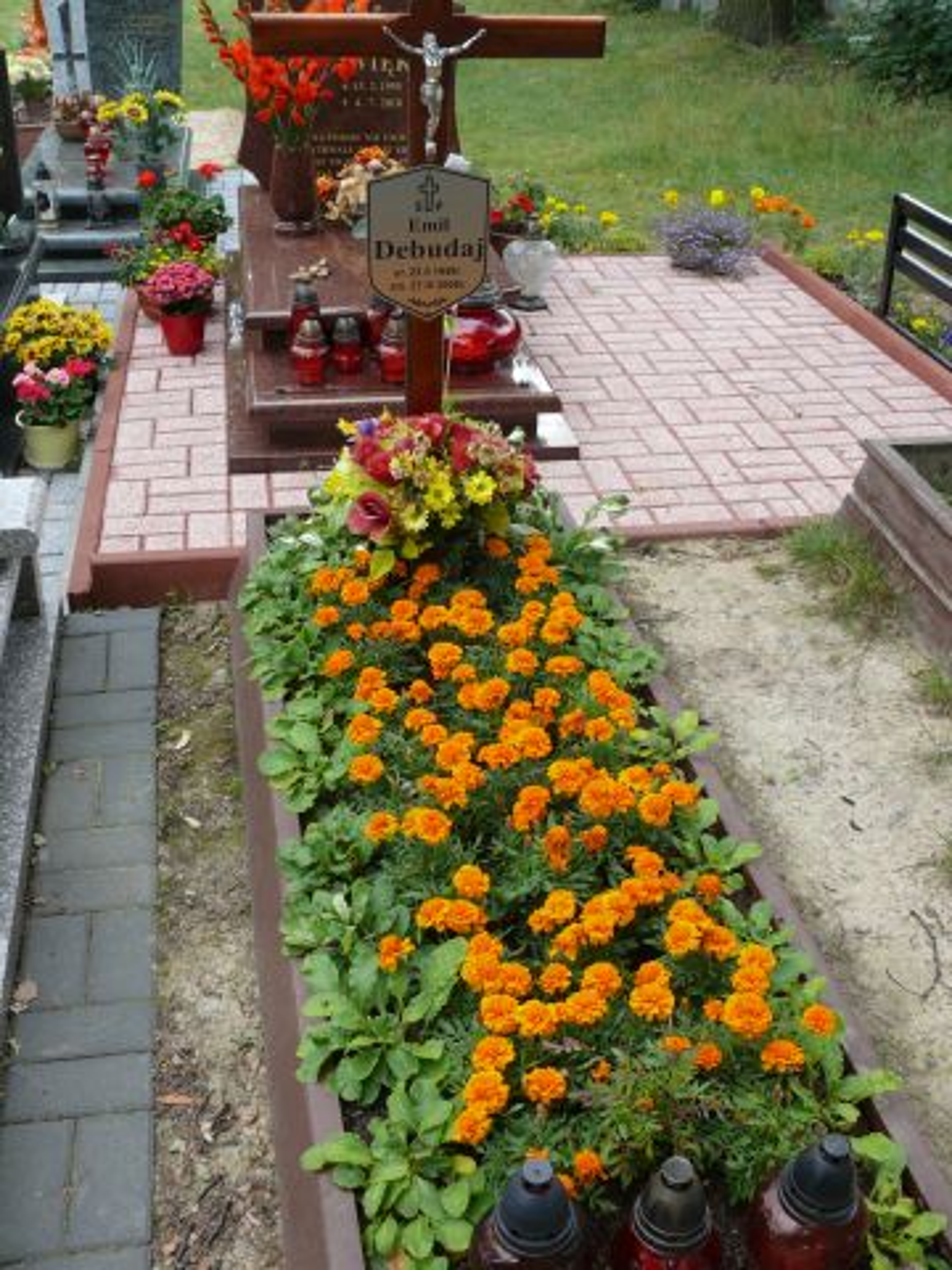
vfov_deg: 52.6
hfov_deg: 40.7
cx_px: 476
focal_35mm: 35
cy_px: 635
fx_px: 1283
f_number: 4
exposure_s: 1/125
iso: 100
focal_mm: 7.4
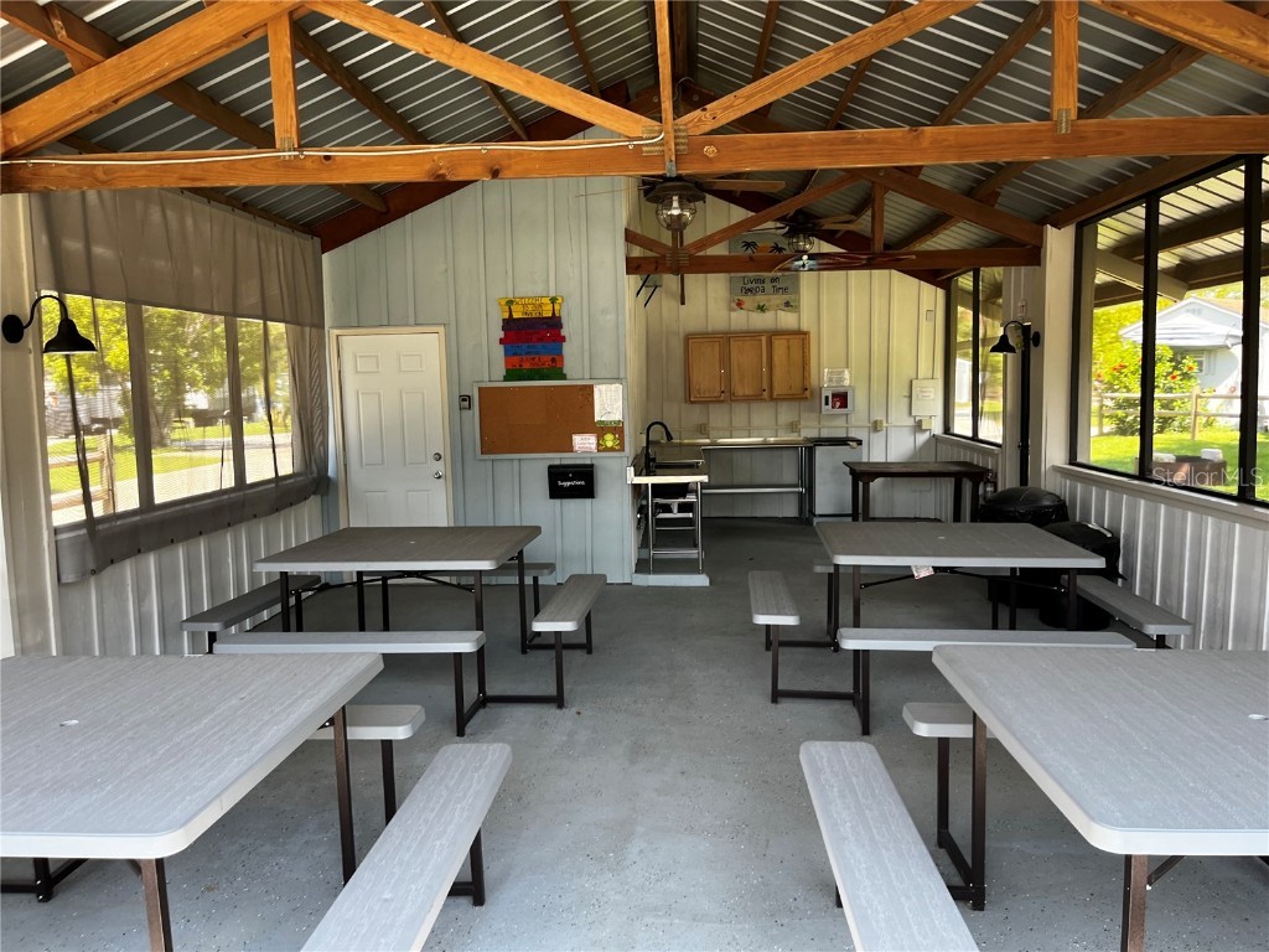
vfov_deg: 53.1
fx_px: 953
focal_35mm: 26
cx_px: 634
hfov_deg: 67.3
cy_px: 476
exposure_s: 1/122
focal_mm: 5.1
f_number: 1.6
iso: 50
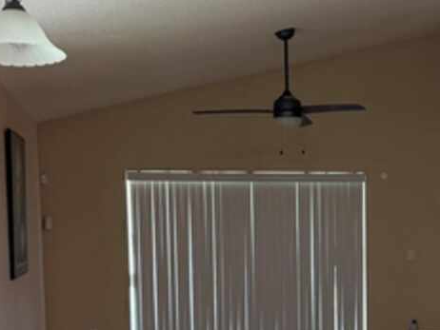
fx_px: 916
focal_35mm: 72
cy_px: 288
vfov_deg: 20.1
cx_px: 357
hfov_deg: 26.5
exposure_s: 1/60
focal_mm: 5.96
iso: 250
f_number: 1.6
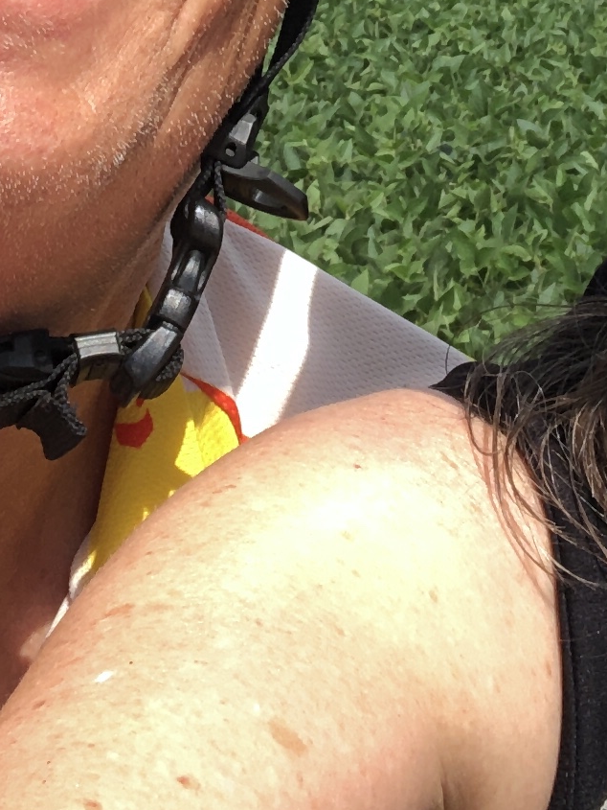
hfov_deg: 12.7
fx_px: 2735
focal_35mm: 117
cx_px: 282
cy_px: -198
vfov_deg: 16.1
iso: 20
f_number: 2.2
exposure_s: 1/653
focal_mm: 2.87
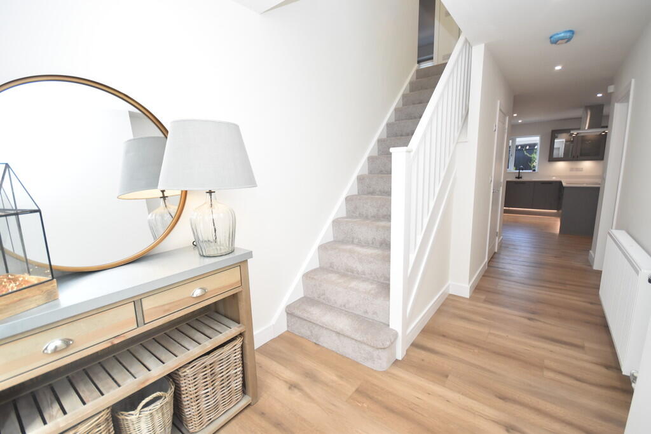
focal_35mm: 15
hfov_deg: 100.4
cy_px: 217
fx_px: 271
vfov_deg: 77.3
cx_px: 326
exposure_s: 1/160
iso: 800
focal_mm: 10
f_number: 4.5
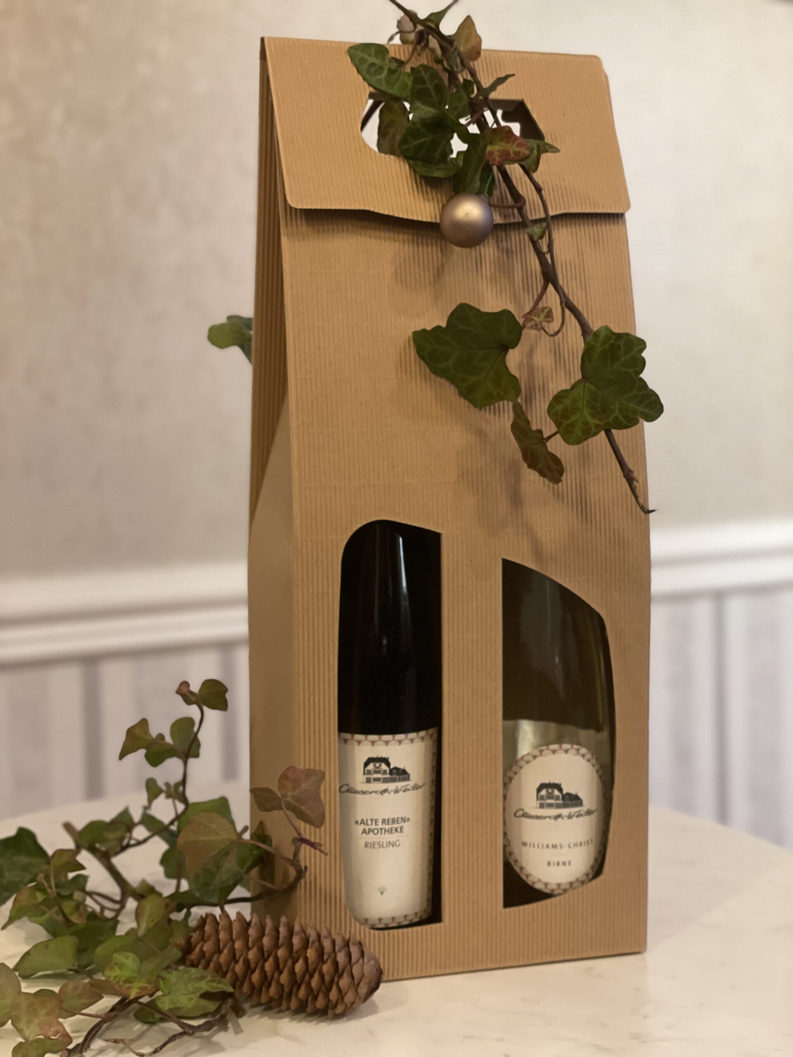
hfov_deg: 28.0
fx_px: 1588
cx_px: 396
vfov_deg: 36.8
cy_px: 528
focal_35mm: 52
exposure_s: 1/33
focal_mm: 6
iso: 320
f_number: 2
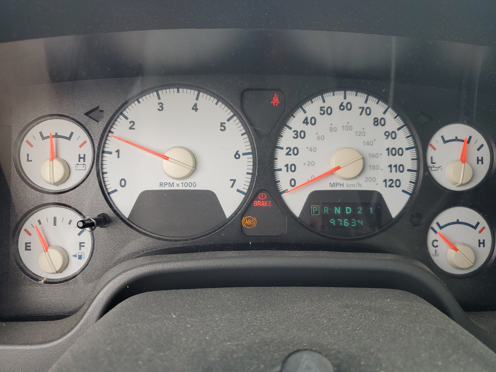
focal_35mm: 26
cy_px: 186
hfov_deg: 67.3
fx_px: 373
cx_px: 248
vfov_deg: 53.1
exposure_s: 1/333
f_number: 1.5
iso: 50
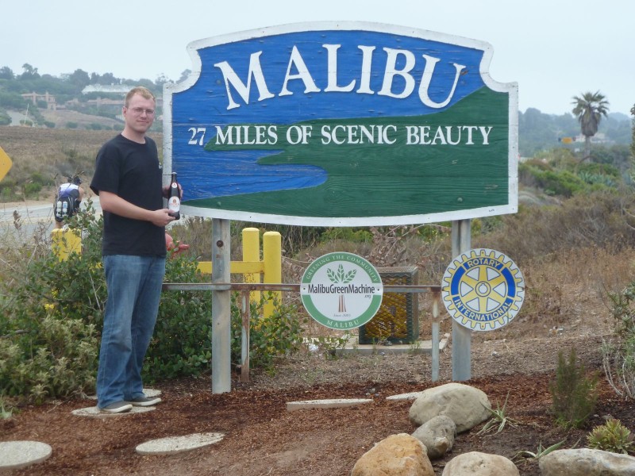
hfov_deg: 13.4
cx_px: 318
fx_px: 2697
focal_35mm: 147
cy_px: 238
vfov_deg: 10.1
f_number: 4.5
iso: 160
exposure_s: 1/400
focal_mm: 24.1
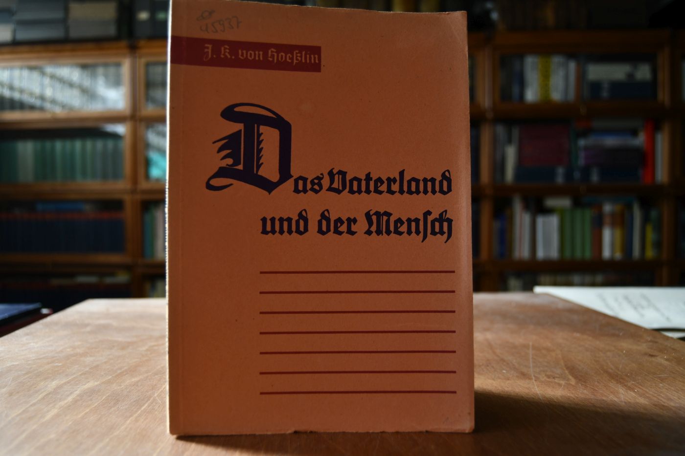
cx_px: 342
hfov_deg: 61.9
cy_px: 228
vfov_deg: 43.6
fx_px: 571
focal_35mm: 30
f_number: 4
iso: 400
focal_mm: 20
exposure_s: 1/250
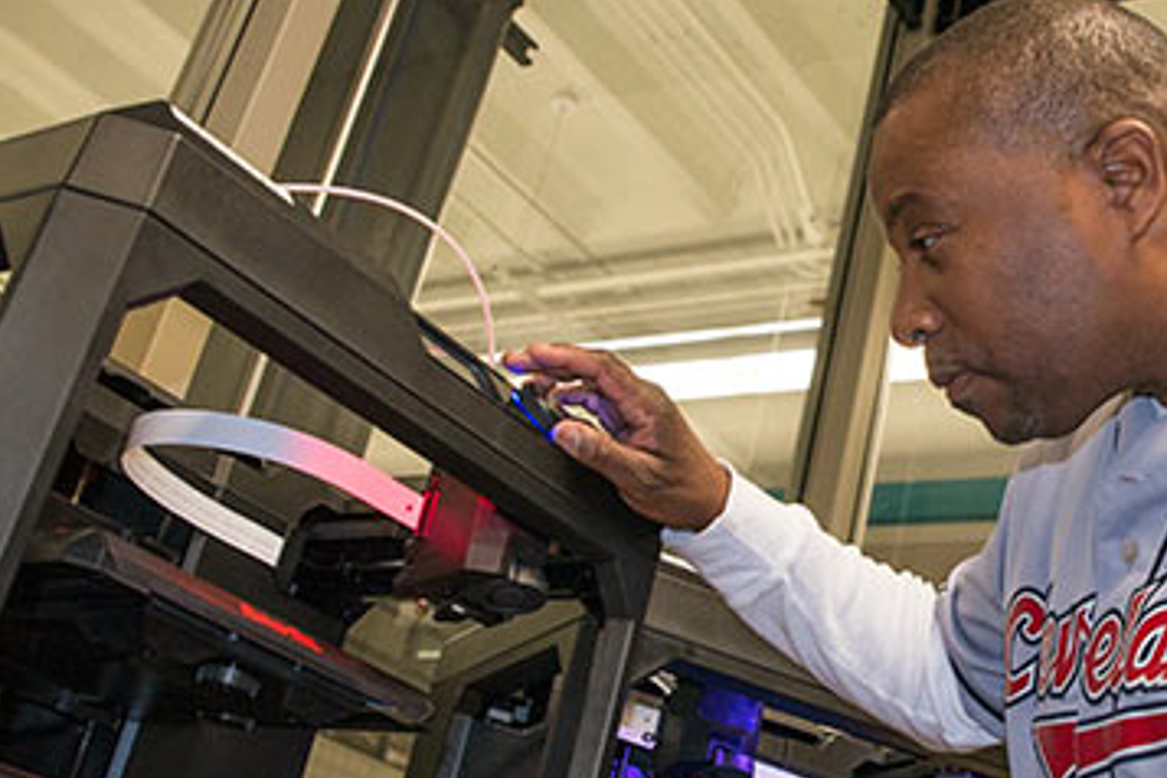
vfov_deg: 33.9
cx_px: 739
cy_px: 515
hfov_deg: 49.0
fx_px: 1264
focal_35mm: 39
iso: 1100
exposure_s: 1/180
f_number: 5.6
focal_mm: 24
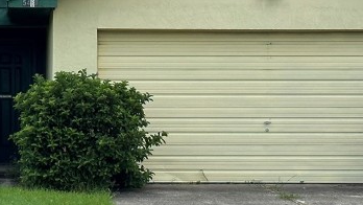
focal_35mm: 154
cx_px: 29
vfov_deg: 7.9
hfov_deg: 13.8
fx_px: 1483
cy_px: 132
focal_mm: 6.86
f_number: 1.78
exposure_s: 1/3876
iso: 64
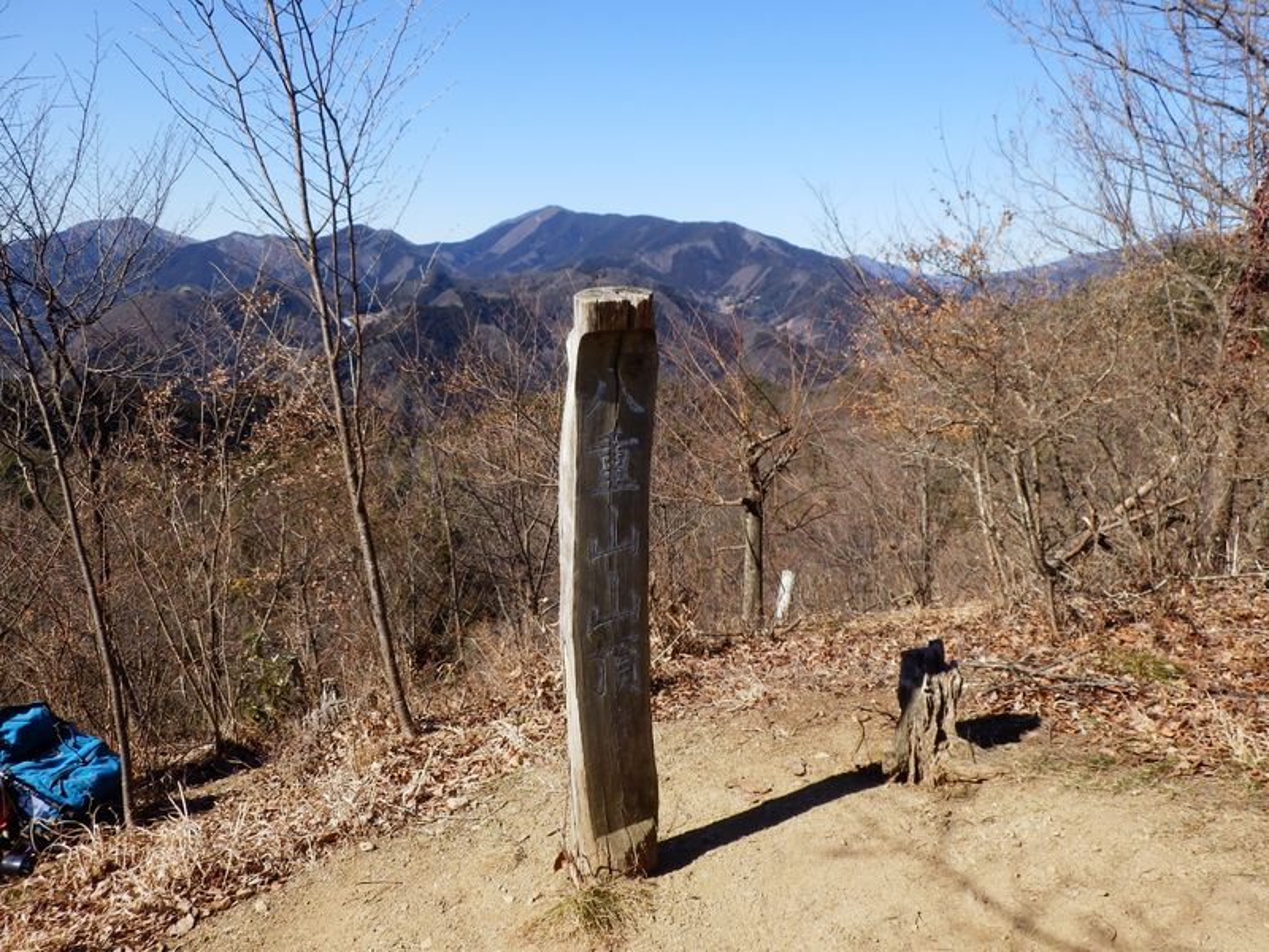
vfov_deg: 46.8
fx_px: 1100
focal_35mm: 30
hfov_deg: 60.0
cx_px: 634
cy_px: 476
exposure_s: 1/800
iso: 80
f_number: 3.5
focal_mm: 5.3
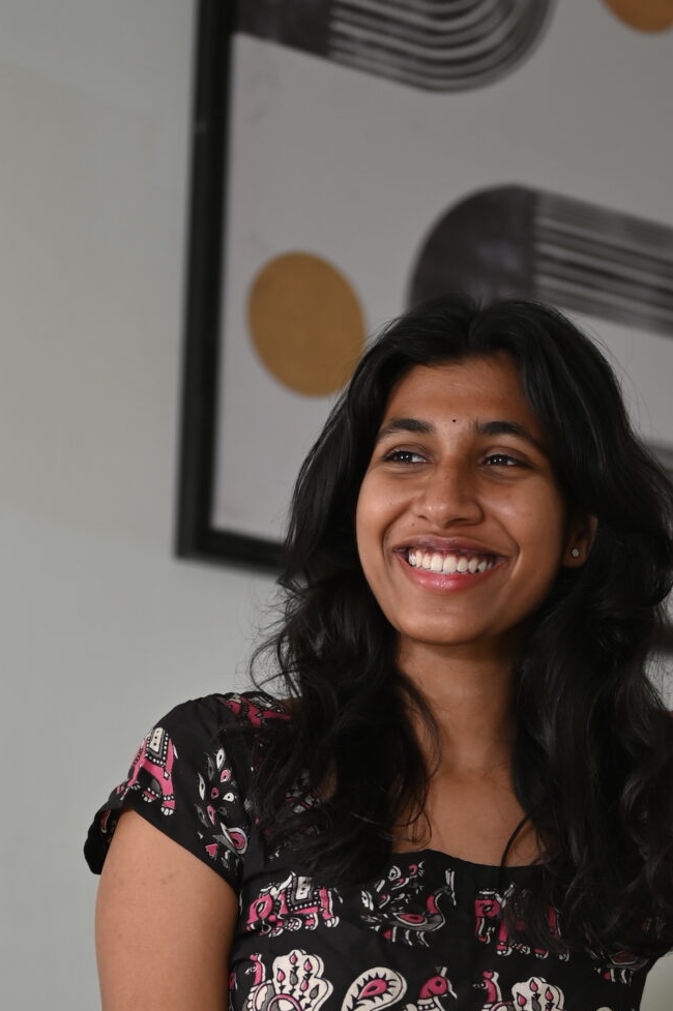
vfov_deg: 15.5
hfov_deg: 10.5
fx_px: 3678
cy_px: 894
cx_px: 363
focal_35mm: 131
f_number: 1.8
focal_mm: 50
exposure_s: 1/125
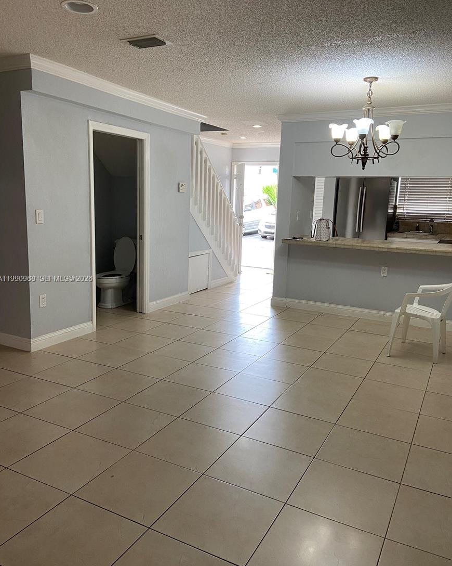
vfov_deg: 62.2
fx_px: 468
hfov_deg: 51.5
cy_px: 279
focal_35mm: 28
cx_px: 230
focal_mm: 4.25
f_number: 1.8
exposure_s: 1/60
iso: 80
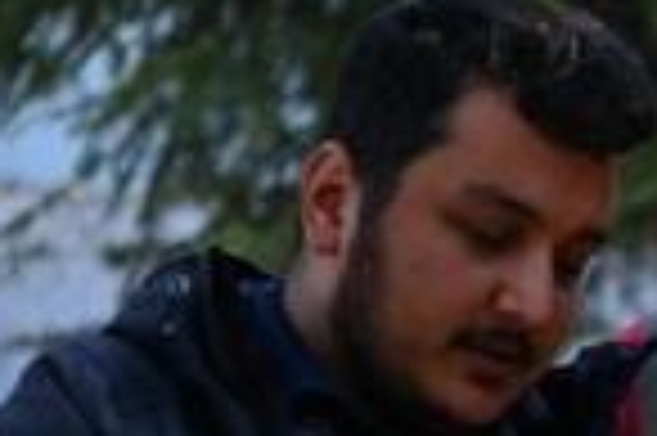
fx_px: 5396
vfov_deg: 4.6
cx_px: 666
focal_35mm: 296
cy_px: 564
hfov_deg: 6.9
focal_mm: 56
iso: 250
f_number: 2.8
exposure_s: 1/1000
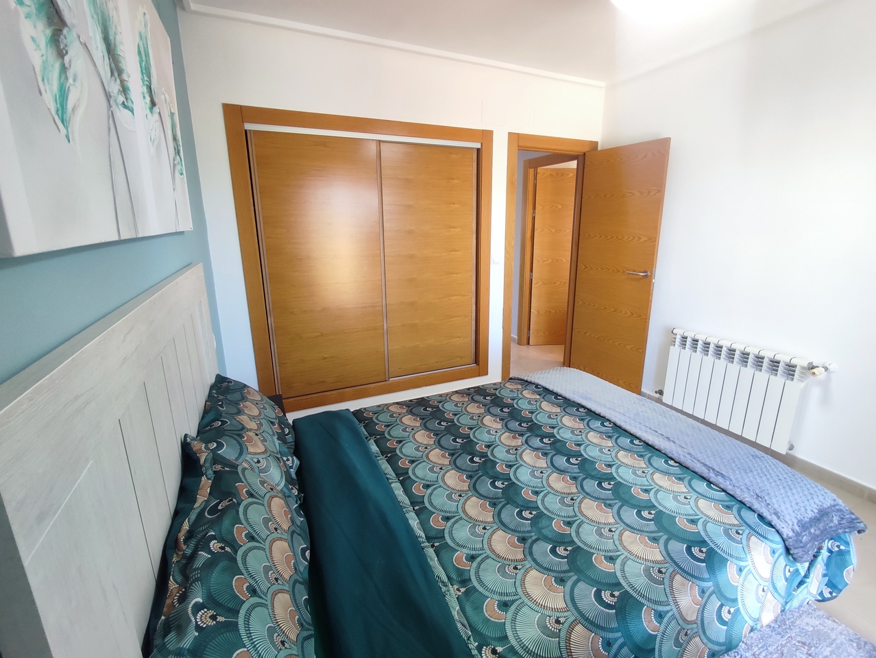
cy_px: 329
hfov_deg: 94.5
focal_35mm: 16
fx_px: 405
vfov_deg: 78.2
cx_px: 438
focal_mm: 1.65
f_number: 2.2
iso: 155
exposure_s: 1/50
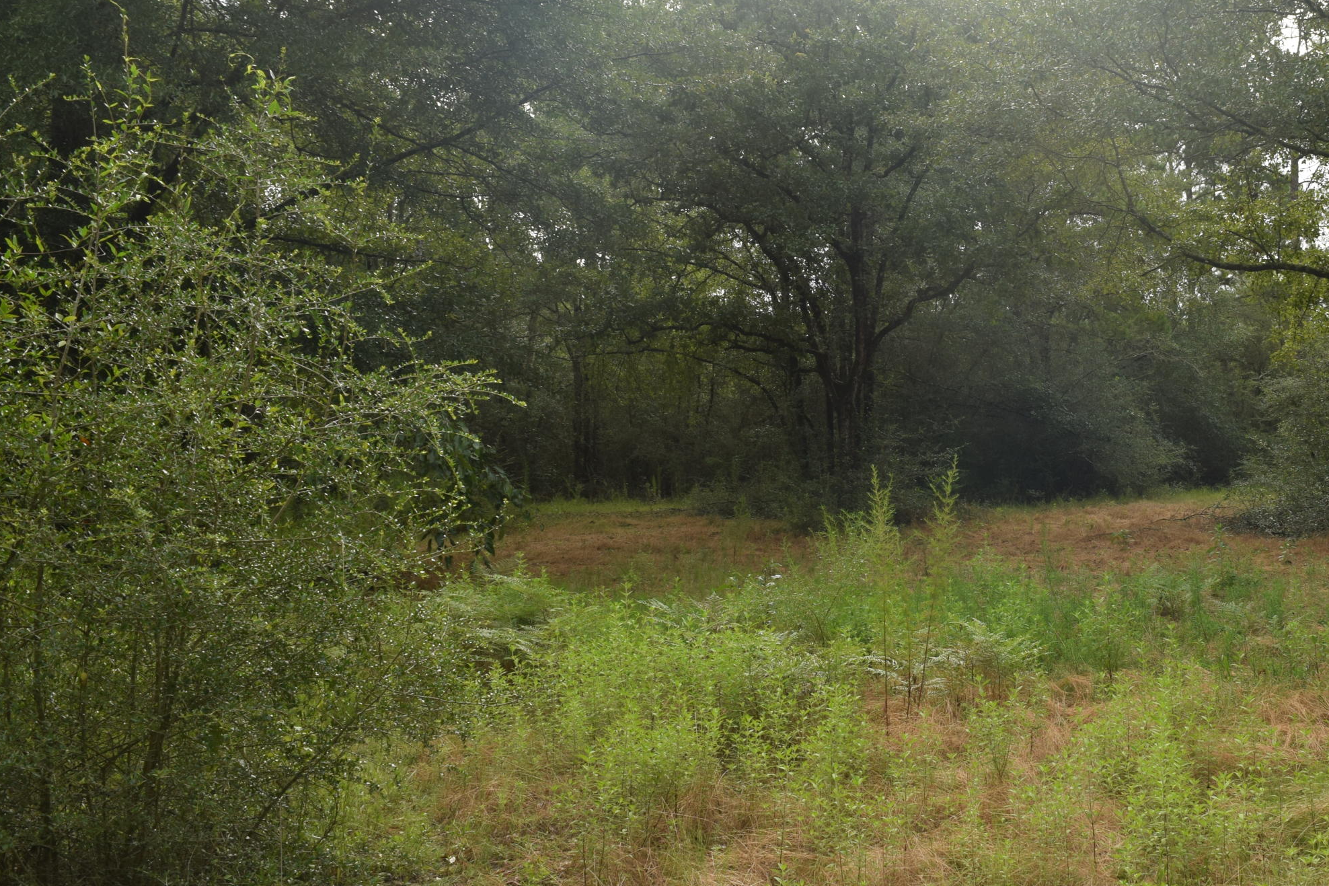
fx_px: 1513
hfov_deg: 46.0
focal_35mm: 41
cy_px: 434
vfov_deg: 32.6
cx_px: 968
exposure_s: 1/160
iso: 100
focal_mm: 18
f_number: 6.3
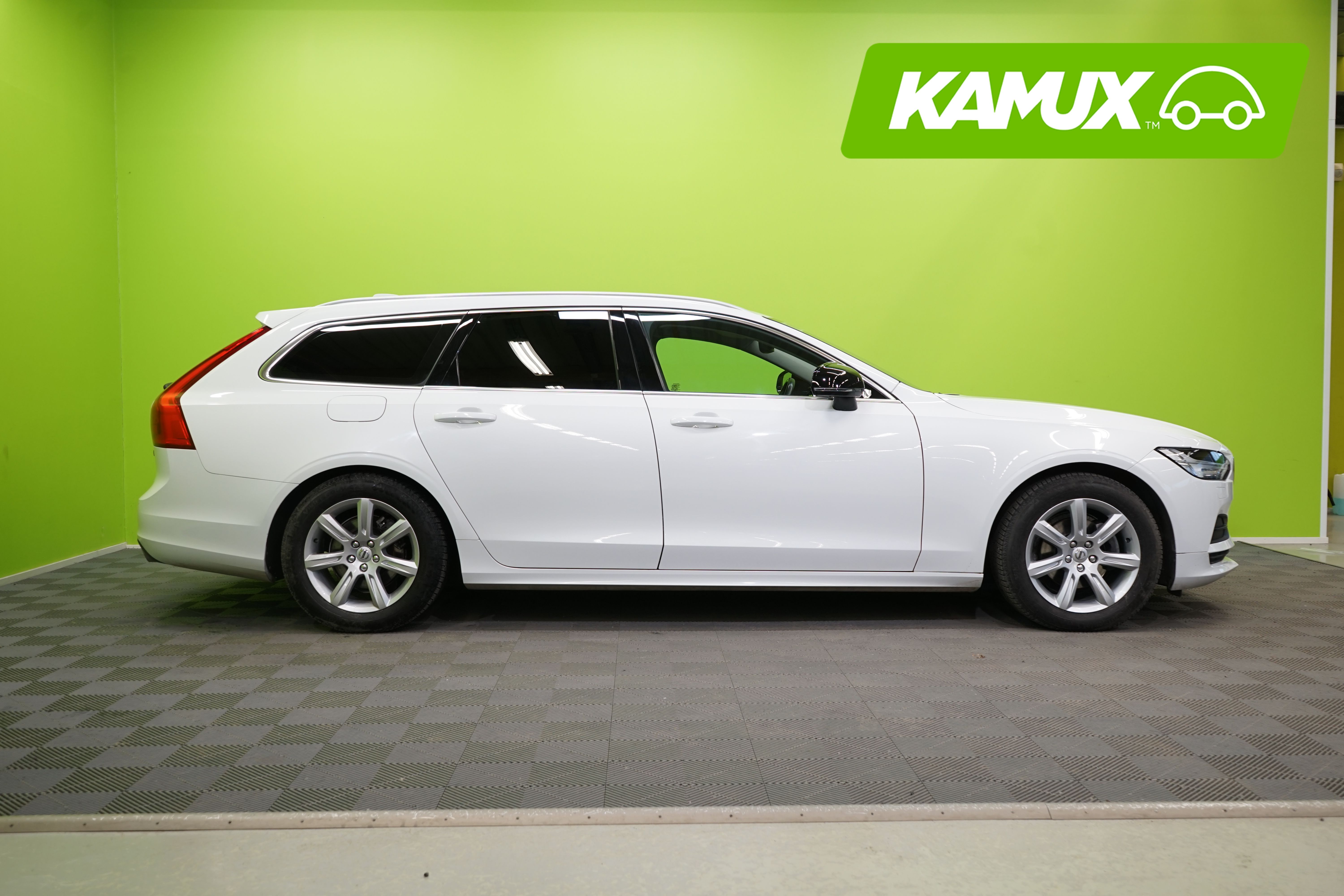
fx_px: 1195
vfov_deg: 41.1
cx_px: 672
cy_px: 448
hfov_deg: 58.7
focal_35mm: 32
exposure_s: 1/30
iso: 500
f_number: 5.6
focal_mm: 32
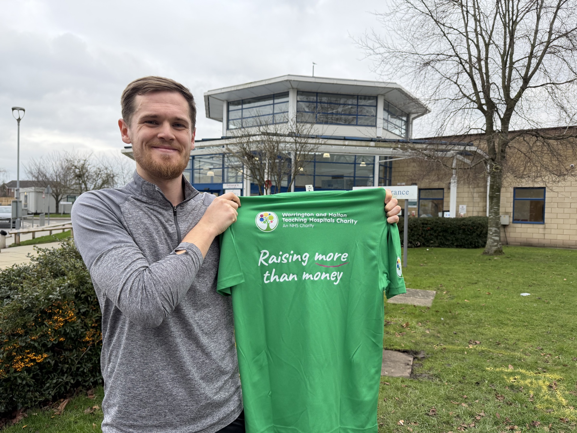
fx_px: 400
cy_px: 216
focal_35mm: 24
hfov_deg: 71.6
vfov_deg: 56.8
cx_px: 288
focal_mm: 6.76
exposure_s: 1/1156
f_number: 1.78
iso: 100
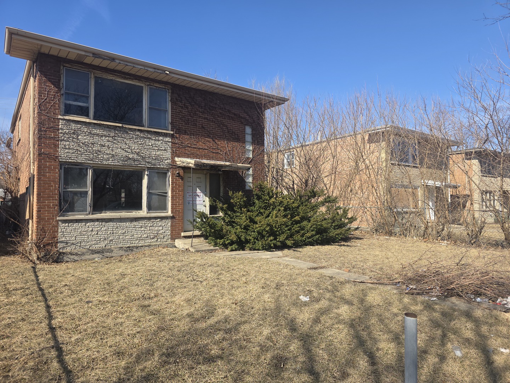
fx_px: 339
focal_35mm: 23
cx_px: 255
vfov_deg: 58.9
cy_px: 192
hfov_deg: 73.9
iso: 12
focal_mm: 6.3
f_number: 1.7
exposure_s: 1/604
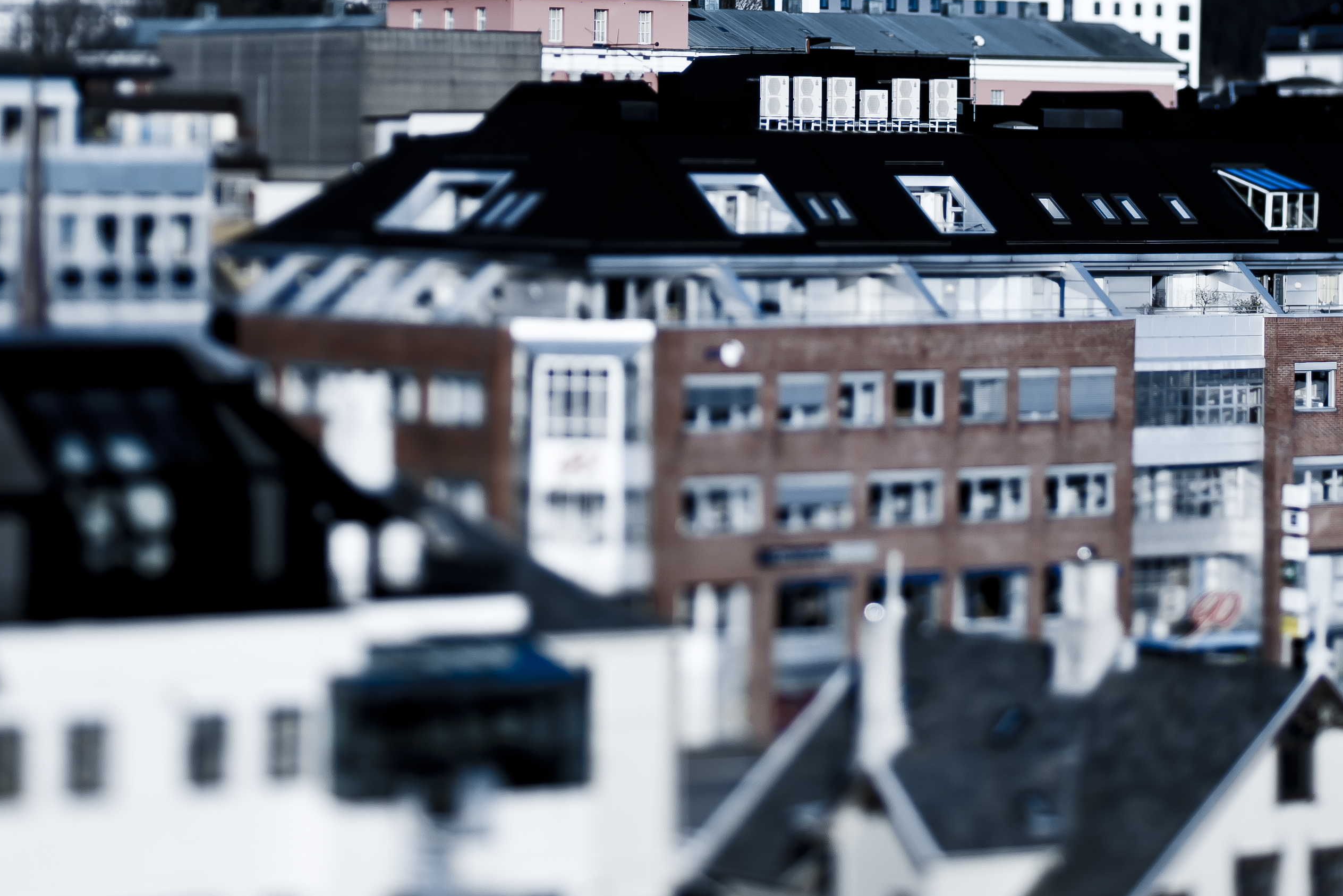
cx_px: 591
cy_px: 441
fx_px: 4888
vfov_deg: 10.5
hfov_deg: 15.6
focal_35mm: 131
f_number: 3.3
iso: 50
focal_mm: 45
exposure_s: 1/1250
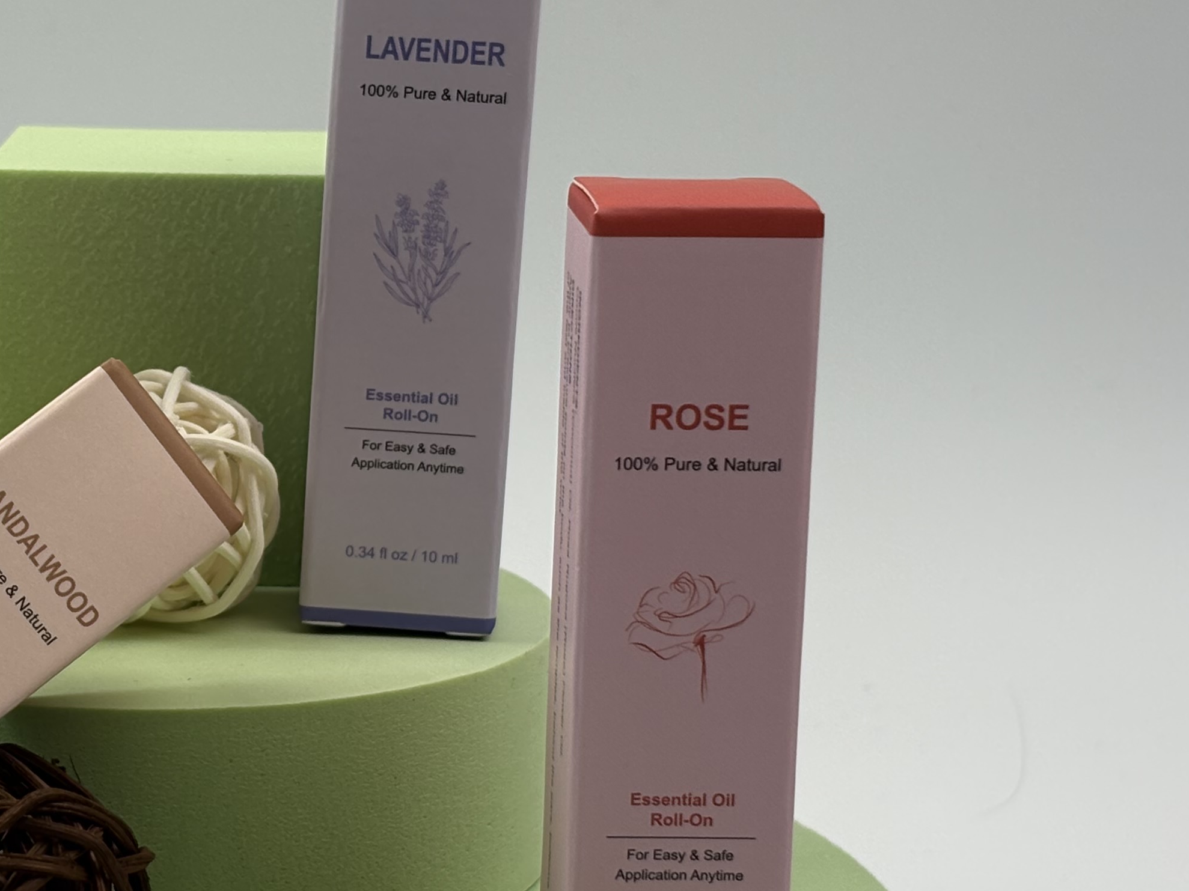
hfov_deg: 18.4
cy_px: 464
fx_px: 3640
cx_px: 219
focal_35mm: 106
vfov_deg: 14.0
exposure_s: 1/334
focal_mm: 5.96
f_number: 1.6
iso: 40
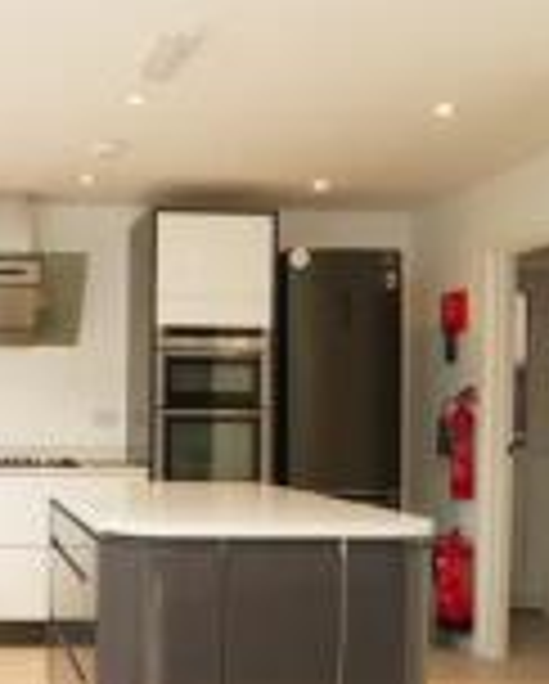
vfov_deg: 41.7
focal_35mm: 44
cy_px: 421
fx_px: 892
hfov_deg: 31.3
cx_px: -18
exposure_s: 1/100
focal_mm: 10
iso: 400
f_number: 4
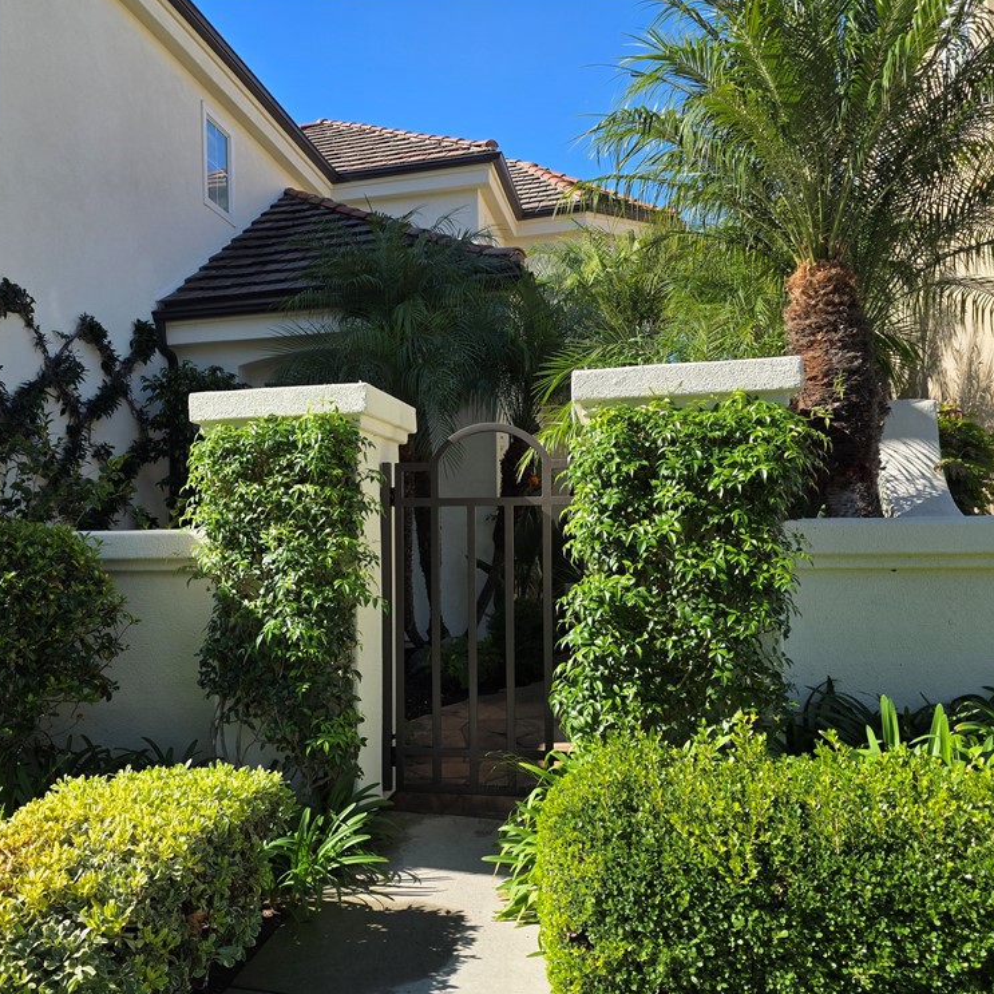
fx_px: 910
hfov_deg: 56.7
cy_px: 503
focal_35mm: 28
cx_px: 385
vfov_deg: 57.3
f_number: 1.7
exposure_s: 1/2953
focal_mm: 6.3
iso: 80
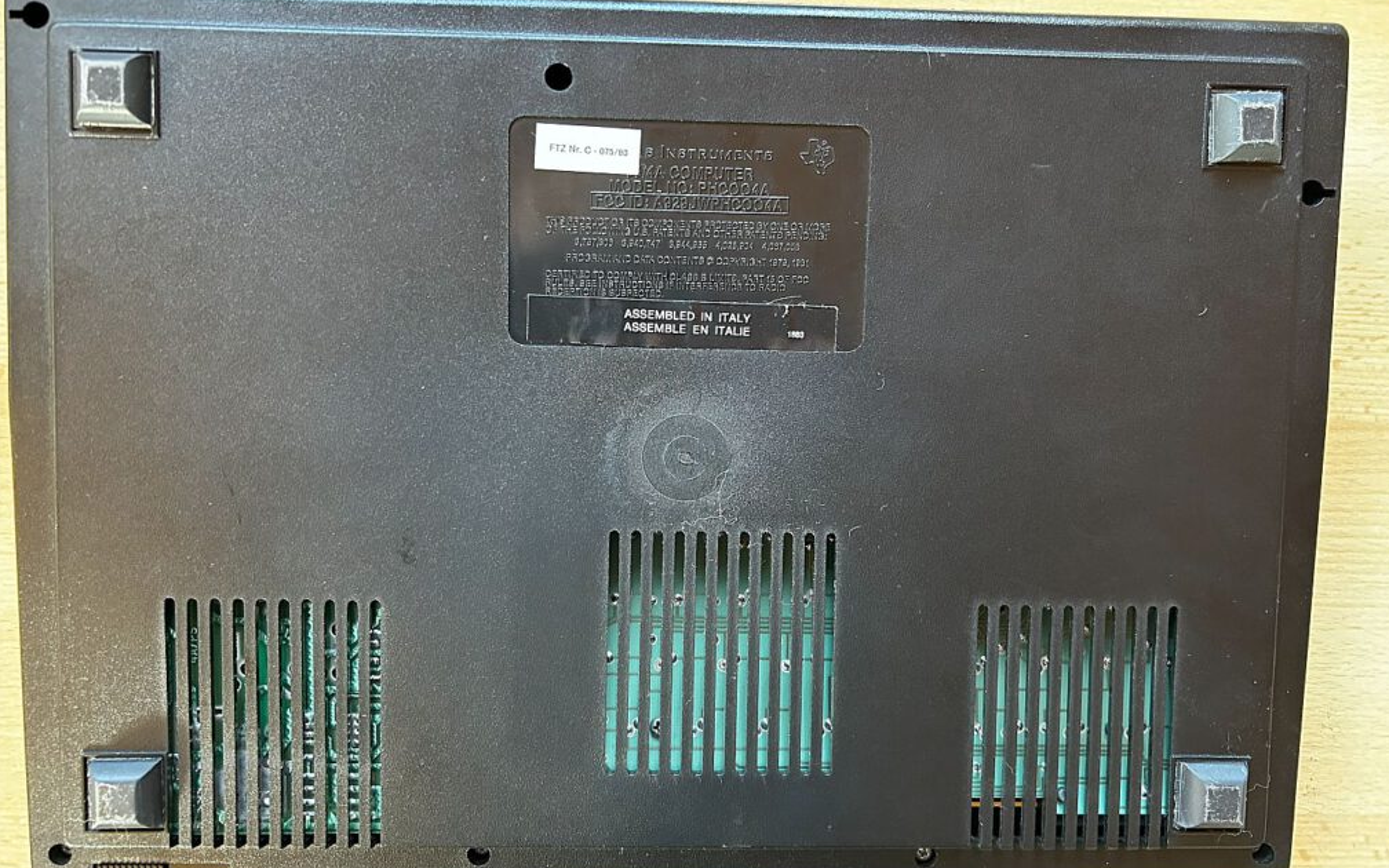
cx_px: 703
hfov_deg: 66.5
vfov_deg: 44.5
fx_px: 1060
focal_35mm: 28
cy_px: 419
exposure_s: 1/60
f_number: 1.5
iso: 500
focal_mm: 5.7
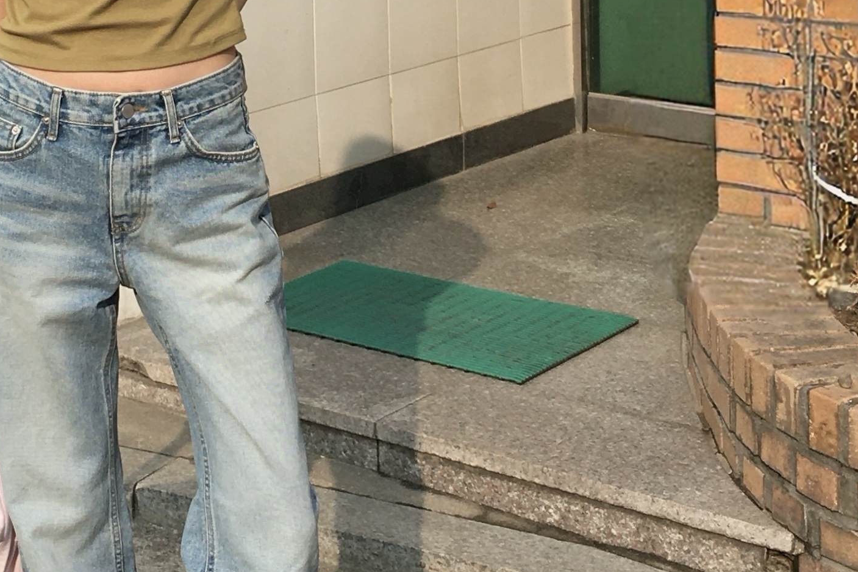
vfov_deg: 18.8
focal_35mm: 71
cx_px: 137
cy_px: 37
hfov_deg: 27.7
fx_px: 1692
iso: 25
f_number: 2.2
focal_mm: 4.15
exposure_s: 1/845
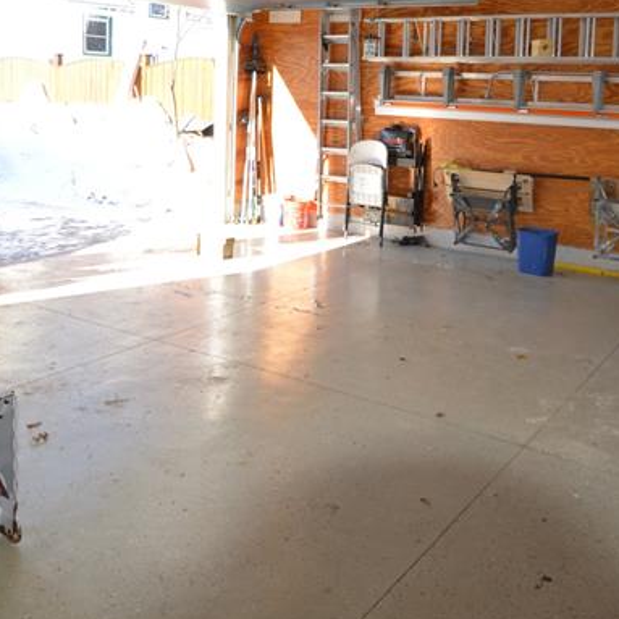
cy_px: 154
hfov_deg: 47.7
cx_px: 407
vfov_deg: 46.7
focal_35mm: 34
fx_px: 688
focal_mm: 10
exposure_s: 1/125
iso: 110
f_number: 4
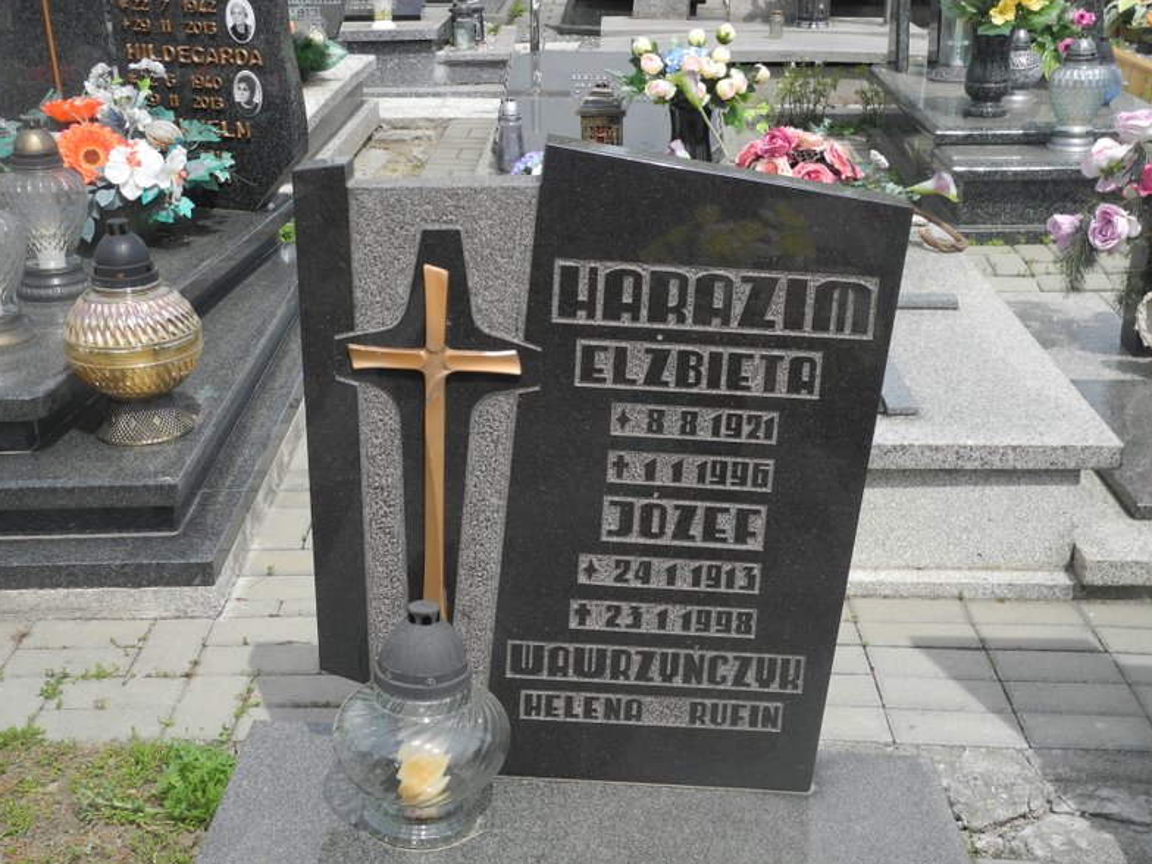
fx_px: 1697
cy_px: 428
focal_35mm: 51
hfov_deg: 37.5
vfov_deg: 28.6
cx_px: 580
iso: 100
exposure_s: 1/800
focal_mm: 10.7
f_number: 3.5
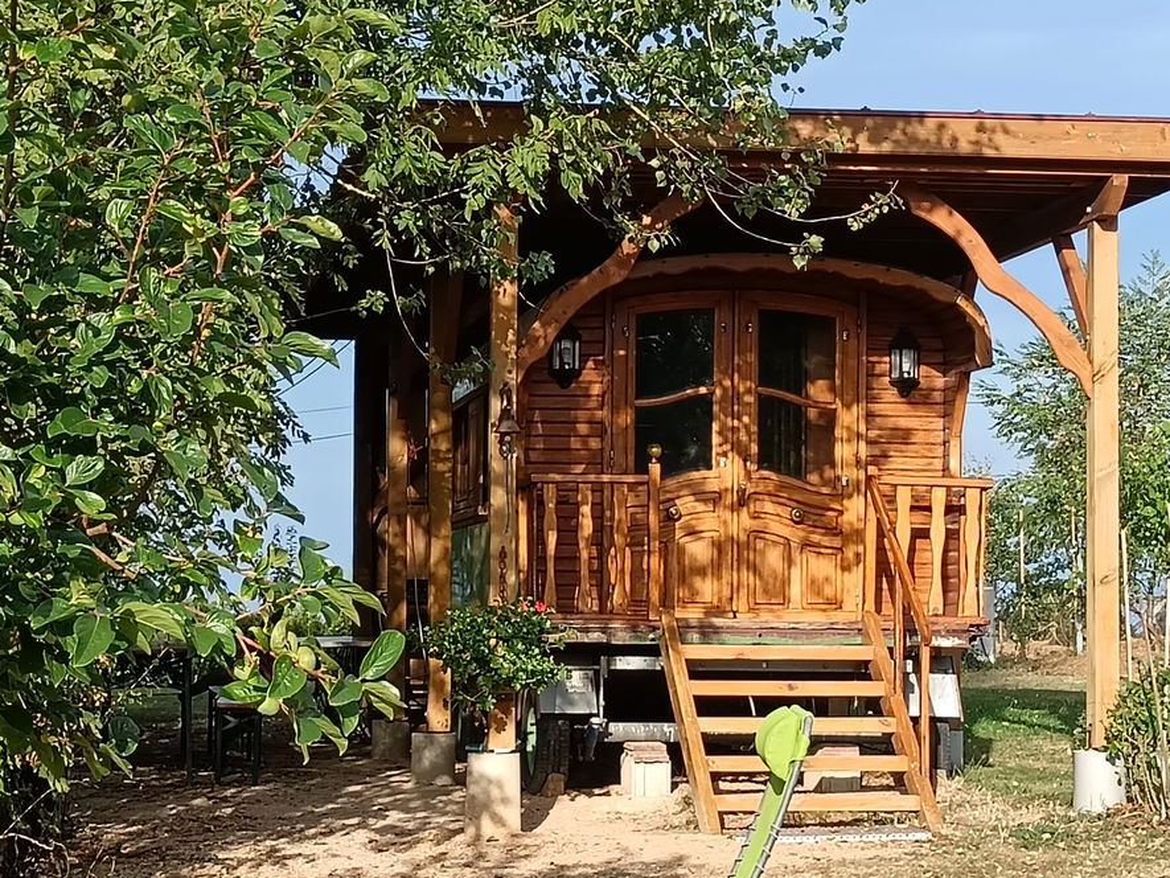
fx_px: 3482
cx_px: 539
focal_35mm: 103
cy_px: 525
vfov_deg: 14.4
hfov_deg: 19.1
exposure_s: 1/433
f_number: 1.9
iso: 100
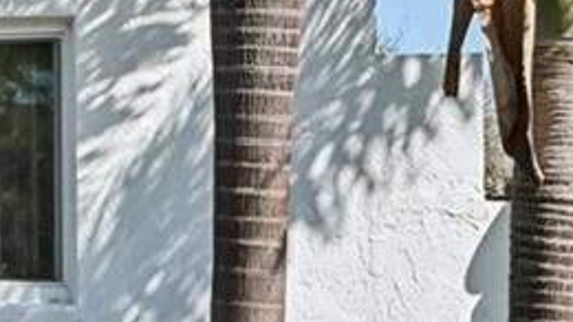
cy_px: 55
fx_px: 1811
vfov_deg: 10.1
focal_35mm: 119
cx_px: -531
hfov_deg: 15.0
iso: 400
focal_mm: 18.5
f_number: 8
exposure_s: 1/1000
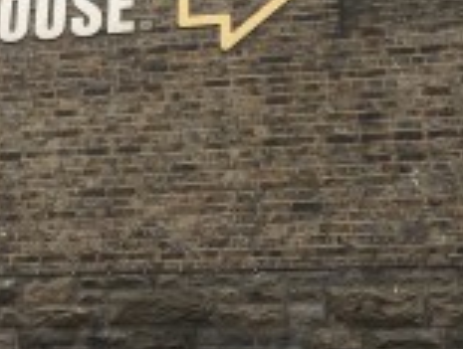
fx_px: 1126
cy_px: 89
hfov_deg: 22.7
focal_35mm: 84
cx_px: 60
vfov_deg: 17.5
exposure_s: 1/455
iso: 32
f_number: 2.2
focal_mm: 4.15
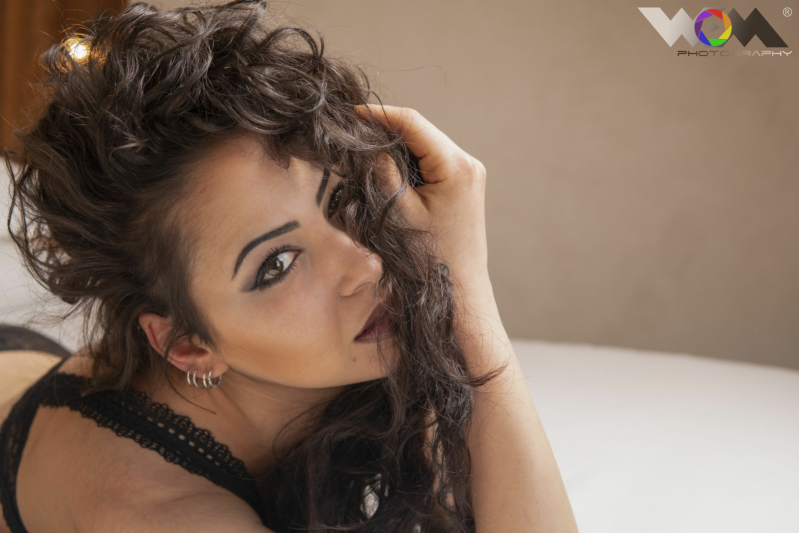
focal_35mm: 45
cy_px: 266
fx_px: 999
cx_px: 400
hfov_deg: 43.6
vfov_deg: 29.9
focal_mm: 30
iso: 800
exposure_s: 1/125
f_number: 3.5
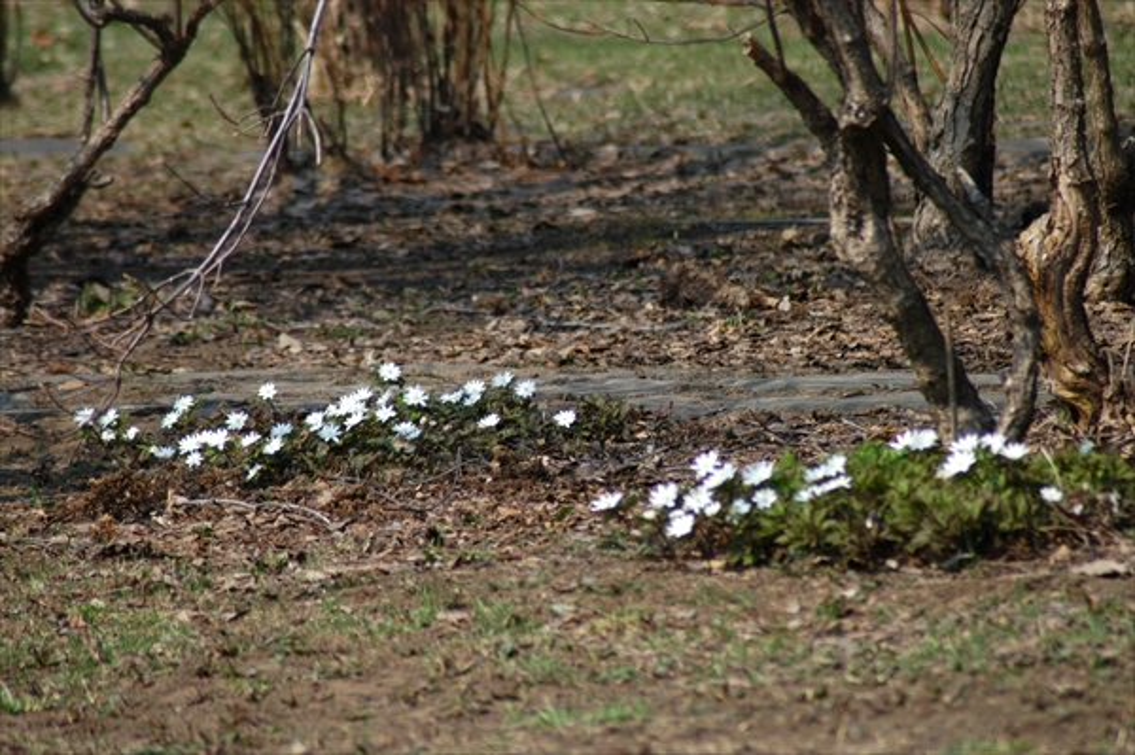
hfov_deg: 4.6
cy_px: 378
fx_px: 14175
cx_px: 568
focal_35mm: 450
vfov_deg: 3.0
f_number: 5.6
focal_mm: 300
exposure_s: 1/500
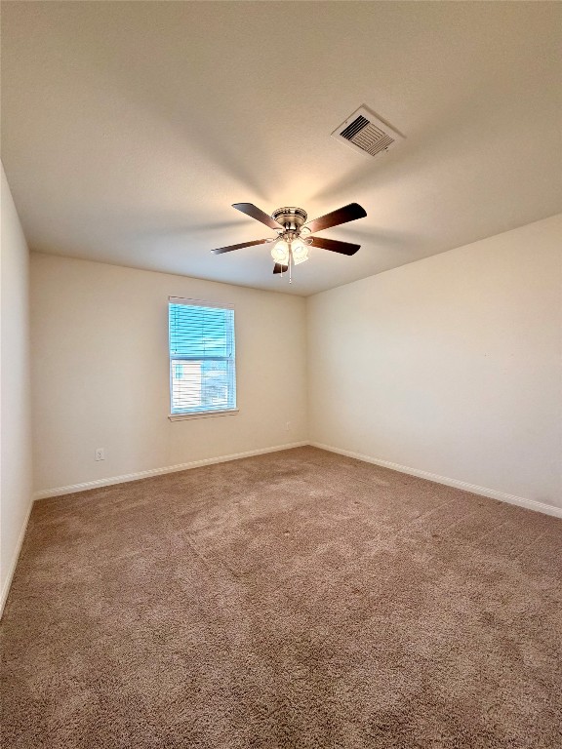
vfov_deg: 102.1
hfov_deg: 85.7
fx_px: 303
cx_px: 281
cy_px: 374
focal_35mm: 14
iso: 200
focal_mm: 2.22
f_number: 2.2
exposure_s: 1/60
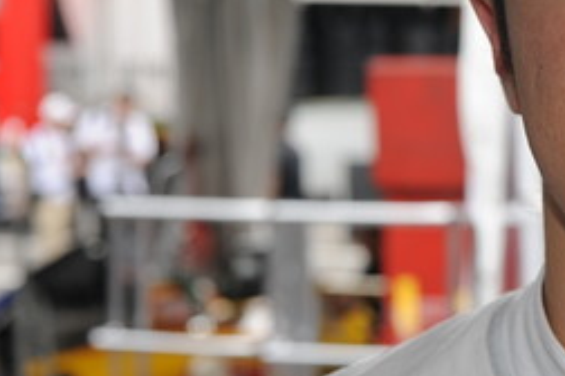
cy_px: 141
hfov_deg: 11.4
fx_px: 2778
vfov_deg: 7.8
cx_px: 688
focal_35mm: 177
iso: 200
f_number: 6.7
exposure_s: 1/180
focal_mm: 62
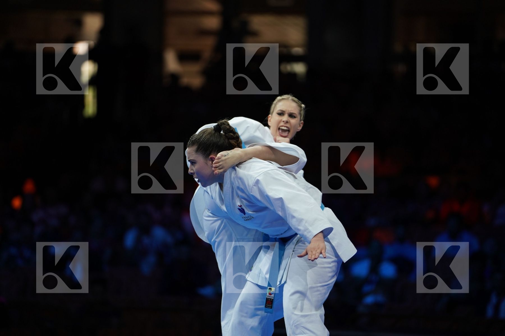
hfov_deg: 10.3
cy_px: 168
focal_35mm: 200
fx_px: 2805
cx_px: 252
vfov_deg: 6.9
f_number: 2.8
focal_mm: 200
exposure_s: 1/500
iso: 400
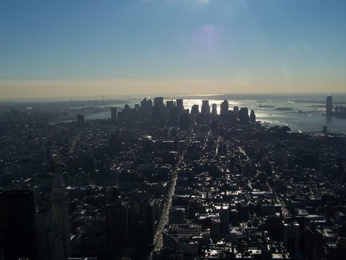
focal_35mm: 41
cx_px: 168
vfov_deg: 35.1
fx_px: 410
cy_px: 136
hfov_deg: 45.8
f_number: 5.6
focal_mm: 6.3
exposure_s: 1/1600
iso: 80
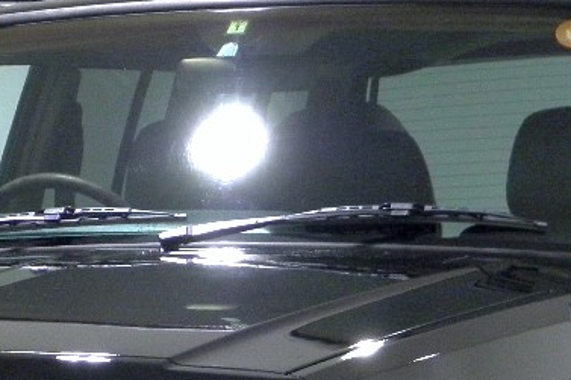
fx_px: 3805
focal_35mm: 240
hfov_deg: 8.6
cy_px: 427
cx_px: 150
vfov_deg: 5.7
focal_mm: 12.2
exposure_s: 1/8
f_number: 4.3
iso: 250
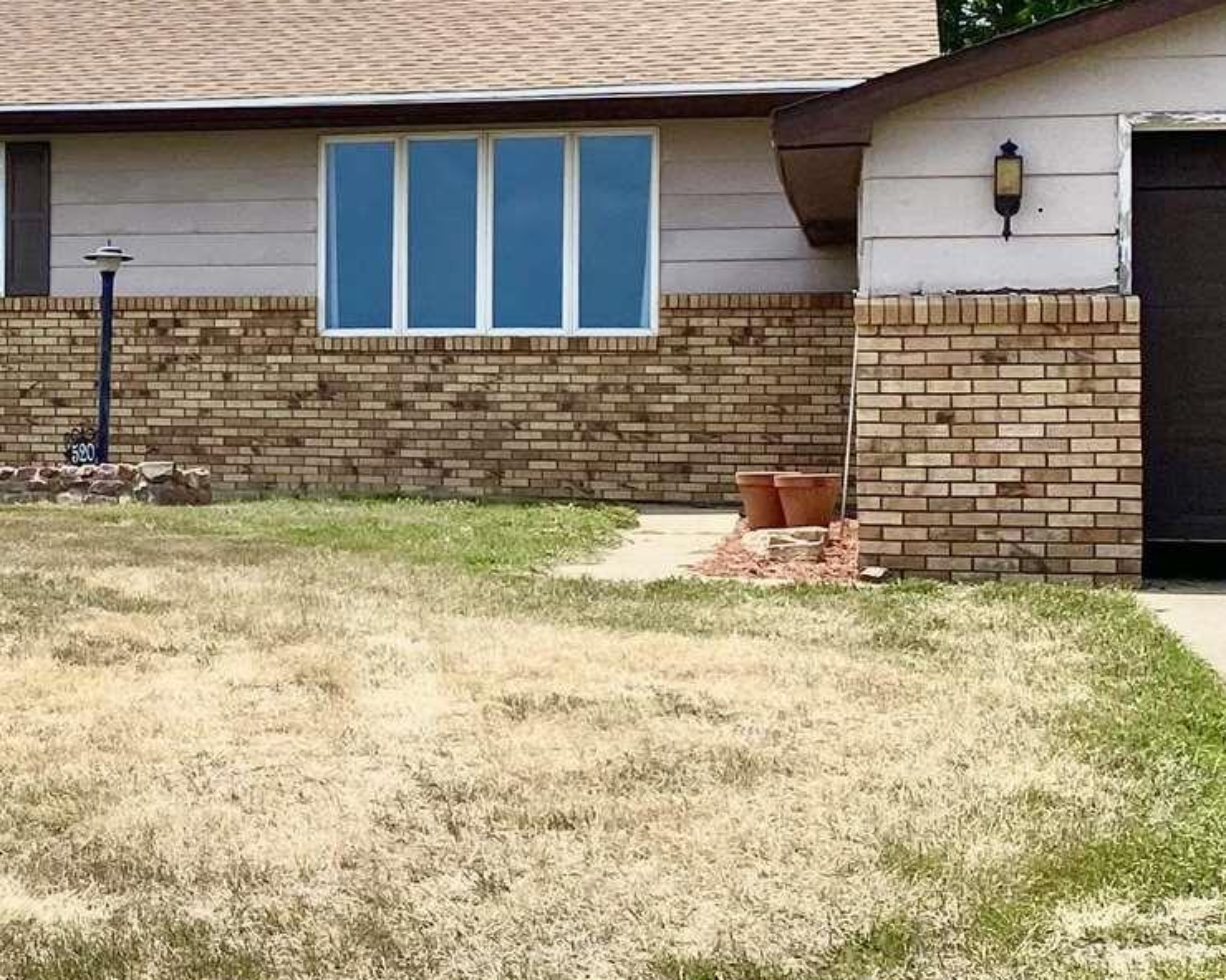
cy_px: 419
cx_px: -134
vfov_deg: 19.4
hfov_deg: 22.7
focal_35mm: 79
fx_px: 2867
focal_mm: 4.25
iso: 32
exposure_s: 1/5236
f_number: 1.8
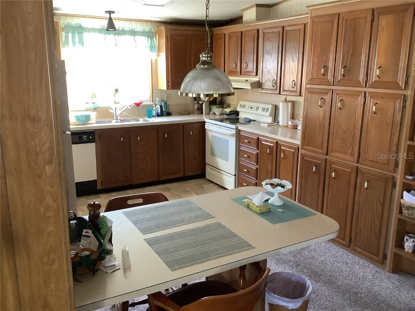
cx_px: 208
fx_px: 372
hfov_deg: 58.4
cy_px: 156
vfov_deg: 45.4
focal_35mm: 31
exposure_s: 1/40
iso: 250
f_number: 2.4
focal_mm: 3.3
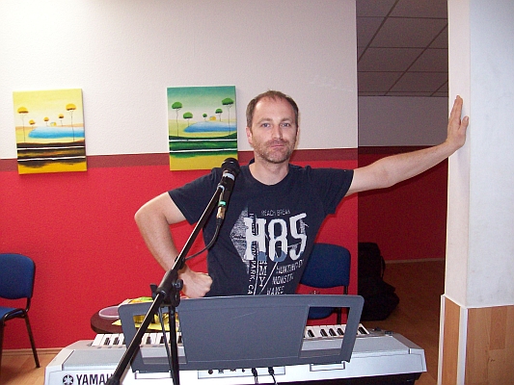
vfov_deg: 39.7
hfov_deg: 51.3
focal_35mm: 36
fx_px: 535
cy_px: 192
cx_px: 257
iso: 200
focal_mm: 6
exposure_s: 1/64
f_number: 2.7
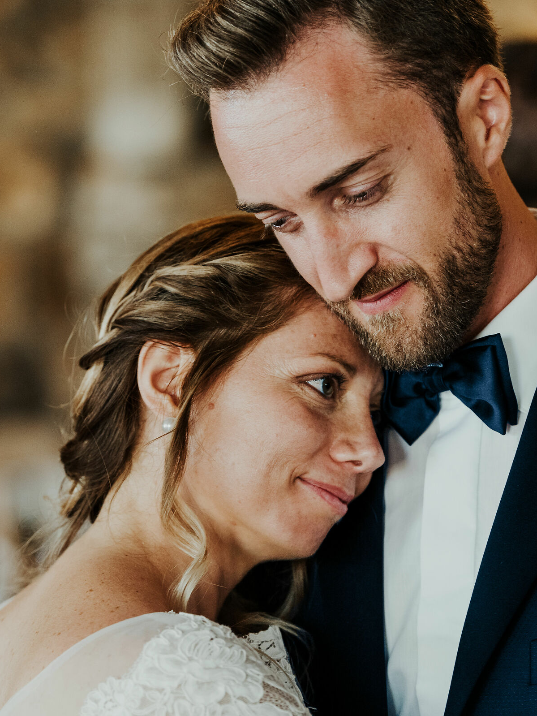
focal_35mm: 195
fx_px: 4032
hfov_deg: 7.6
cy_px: 358
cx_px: 259
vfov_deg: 10.1
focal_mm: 135
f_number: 3.5
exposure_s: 1/250
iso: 2000
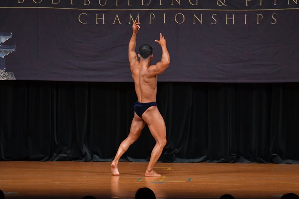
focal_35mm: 225
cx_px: 150
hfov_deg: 9.2
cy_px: 100
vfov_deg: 6.1
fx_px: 1868
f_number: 5.6
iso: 4000
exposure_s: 1/400
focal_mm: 150
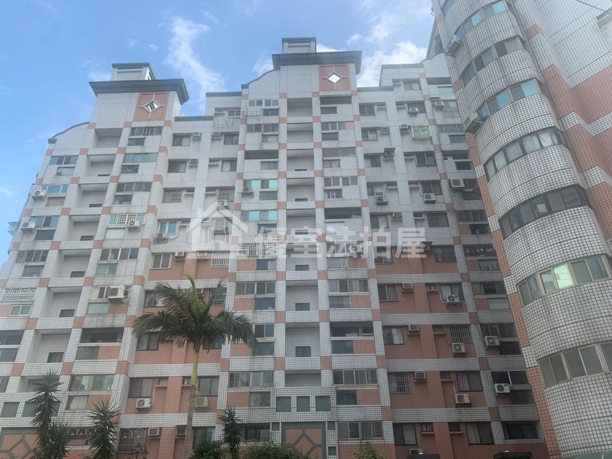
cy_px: 230
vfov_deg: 53.1
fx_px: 460
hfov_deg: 67.3
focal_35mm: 26
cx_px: 306
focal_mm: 4.25
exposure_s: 1/1088
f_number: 1.8
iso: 25
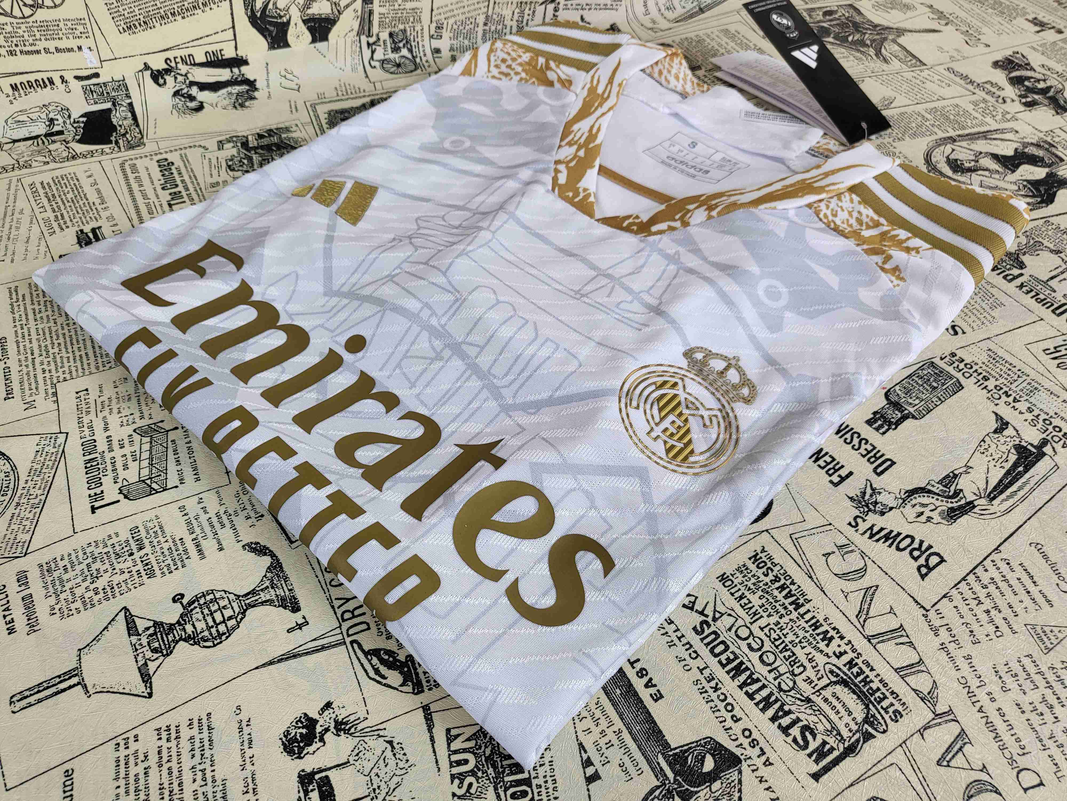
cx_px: 534
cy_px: 400
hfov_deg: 67.3
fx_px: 801
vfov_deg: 53.1
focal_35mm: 26
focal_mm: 4.25
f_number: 1.8
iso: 80
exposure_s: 1/100
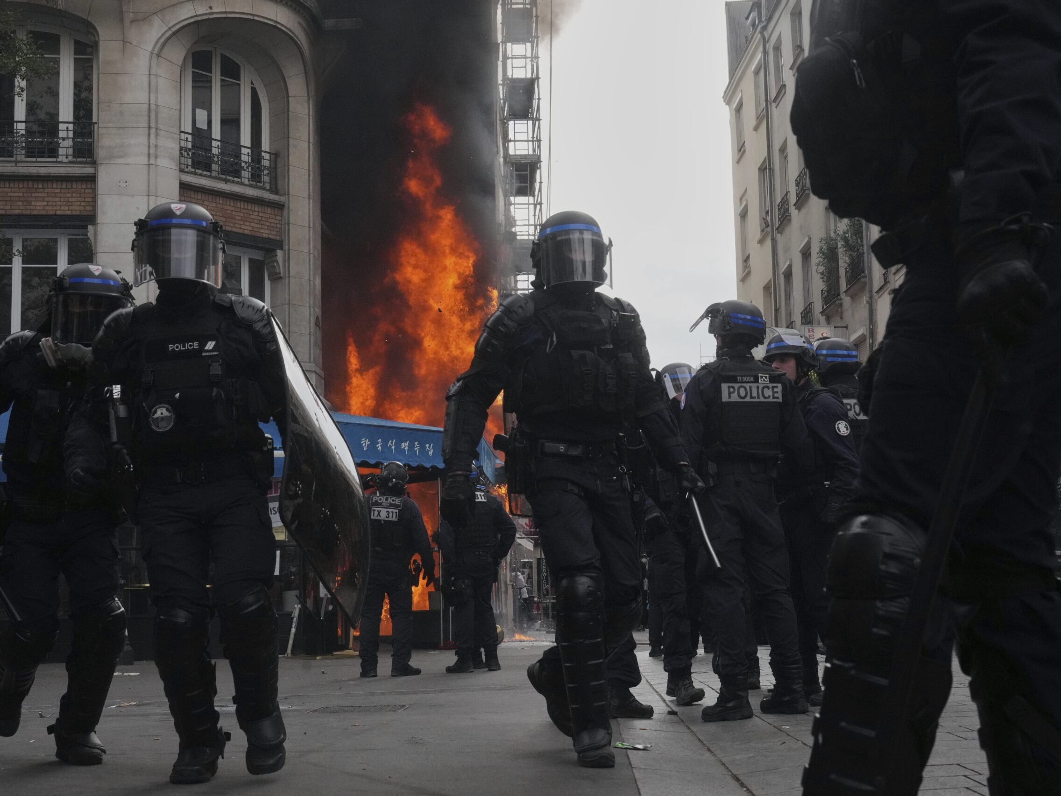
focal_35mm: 52
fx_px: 1594
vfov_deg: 28.0
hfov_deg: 36.8
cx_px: 519
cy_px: 398
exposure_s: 1/2000
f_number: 10
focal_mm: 48
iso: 4000
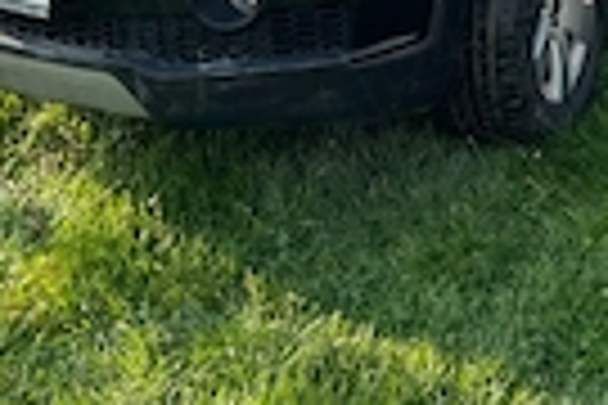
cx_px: 486
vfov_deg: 15.6
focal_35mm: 80
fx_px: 1351
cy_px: -212
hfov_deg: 24.9
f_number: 1.5
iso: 50
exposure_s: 1/1079
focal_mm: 5.7
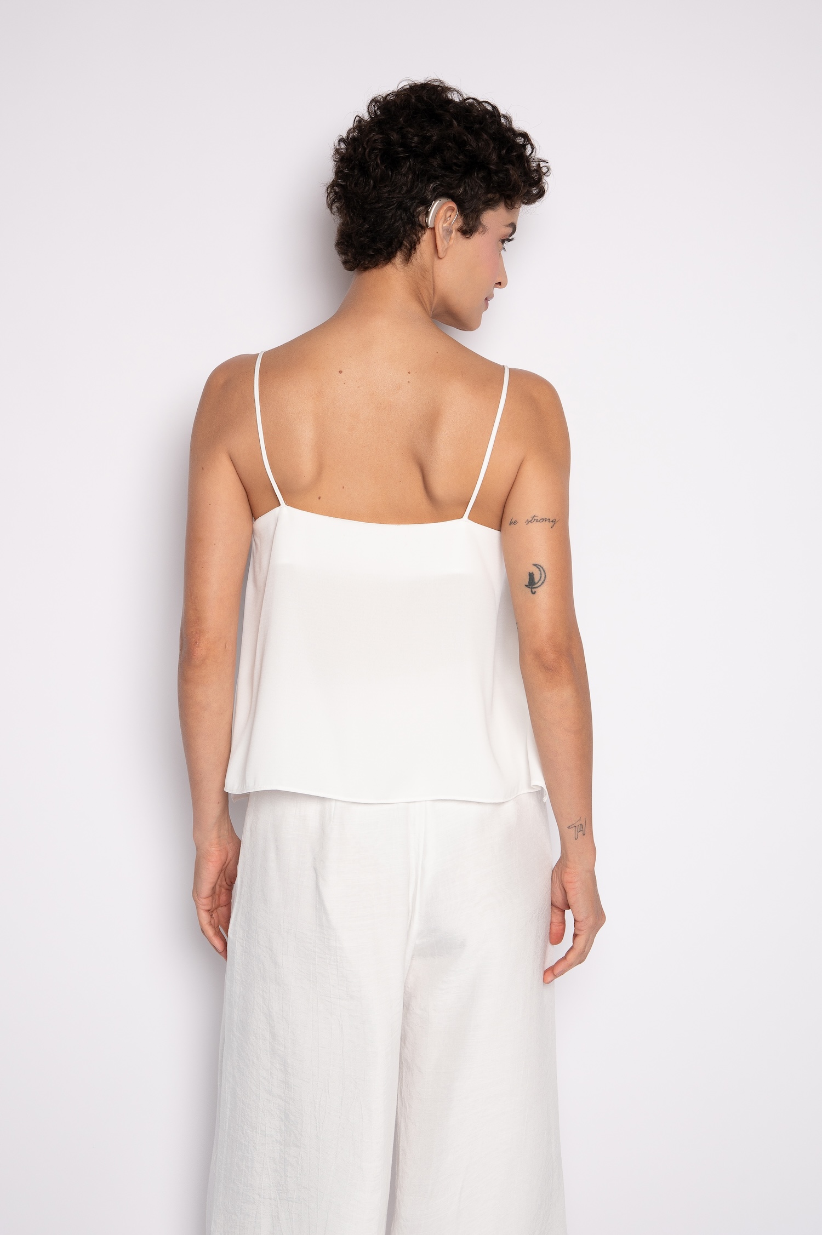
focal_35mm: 50
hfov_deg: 27.0
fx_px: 1714
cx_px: 411
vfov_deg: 39.6
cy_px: 618
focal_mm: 50
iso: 200
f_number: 8
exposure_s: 1/160
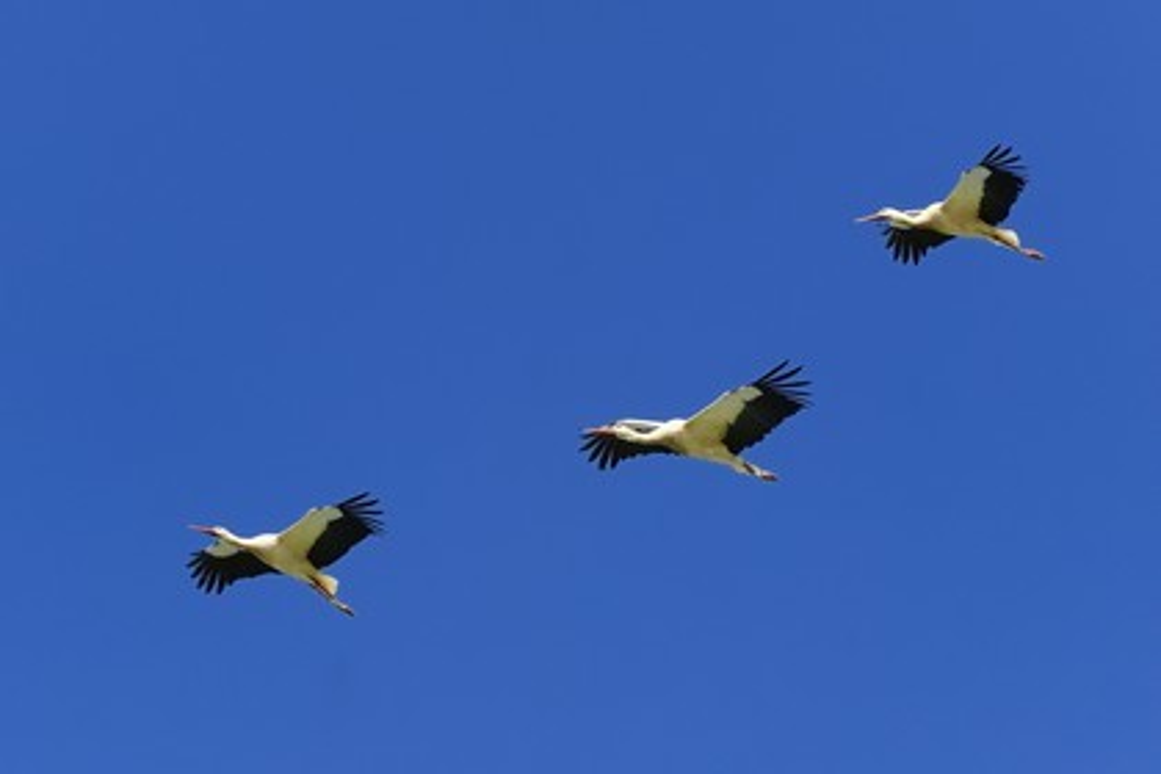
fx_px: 6449
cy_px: 387
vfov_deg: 6.9
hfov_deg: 10.3
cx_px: 580
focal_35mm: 200
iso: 400
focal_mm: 200
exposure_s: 1/800
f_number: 8
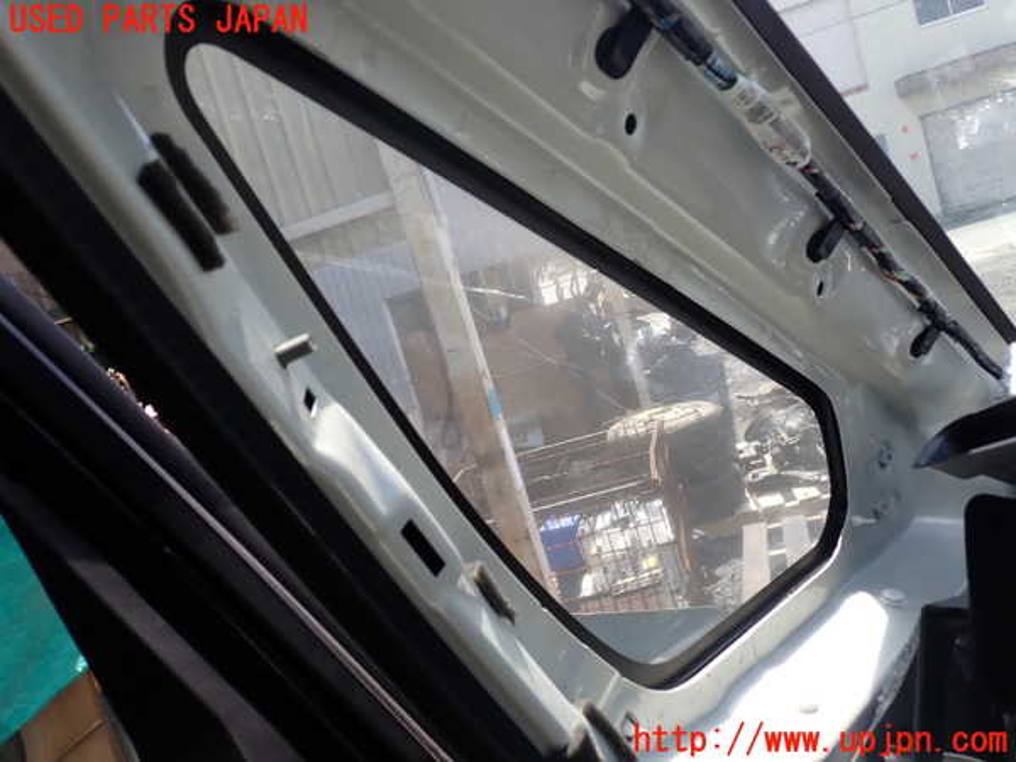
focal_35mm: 30
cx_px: 508
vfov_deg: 46.8
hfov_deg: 60.0
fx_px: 881
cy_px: 381
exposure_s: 1/320
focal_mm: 5.4
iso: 100
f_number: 3.2
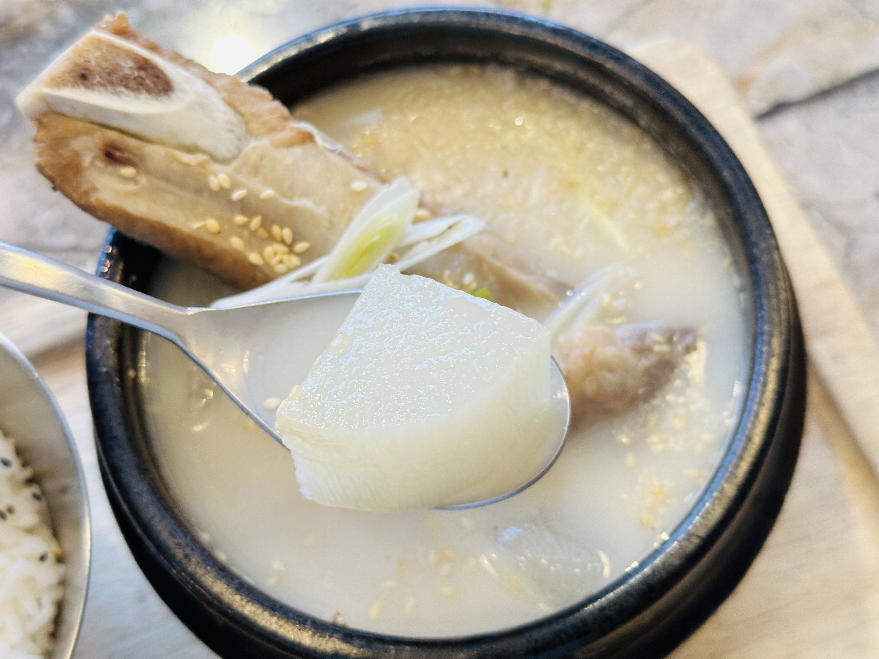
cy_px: 330
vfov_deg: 30.3
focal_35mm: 48
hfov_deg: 39.7
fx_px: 1219
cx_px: 440
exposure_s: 1/60
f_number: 1.78
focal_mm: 6.86
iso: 125
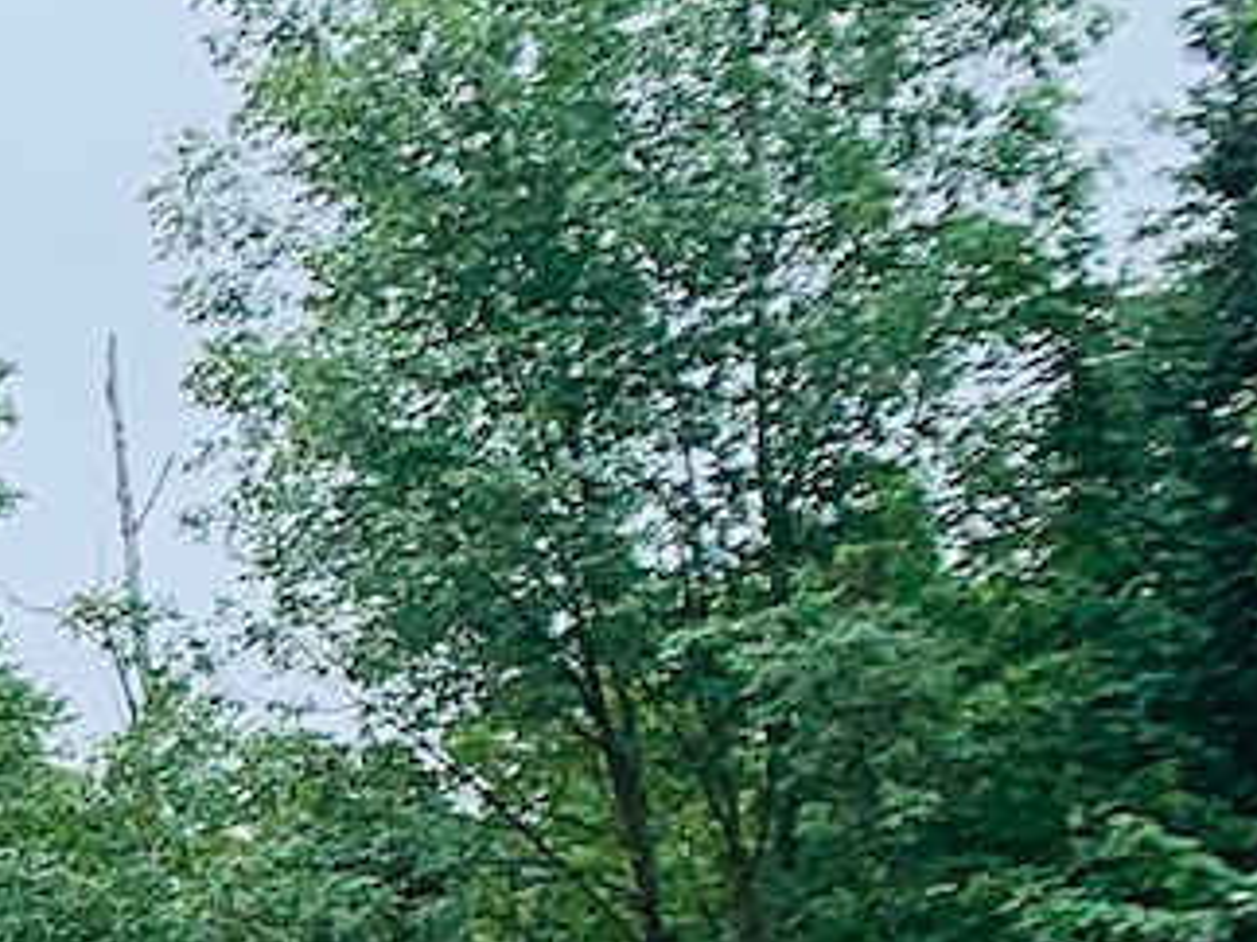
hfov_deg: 9.7
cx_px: -2281
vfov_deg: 8.6
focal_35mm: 165
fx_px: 5989
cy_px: 1791
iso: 25
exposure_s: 1/1163
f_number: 1.8
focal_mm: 4.25
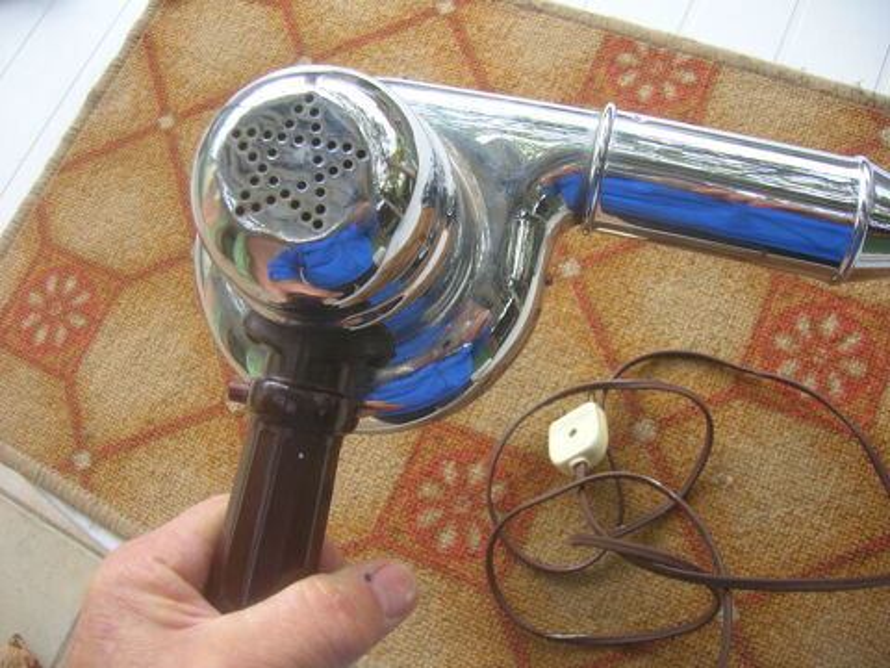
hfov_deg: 54.0
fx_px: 874
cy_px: 334
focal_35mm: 34
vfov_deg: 41.8
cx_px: 445
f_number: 2.9
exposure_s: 1/45.1
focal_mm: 5.7
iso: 50
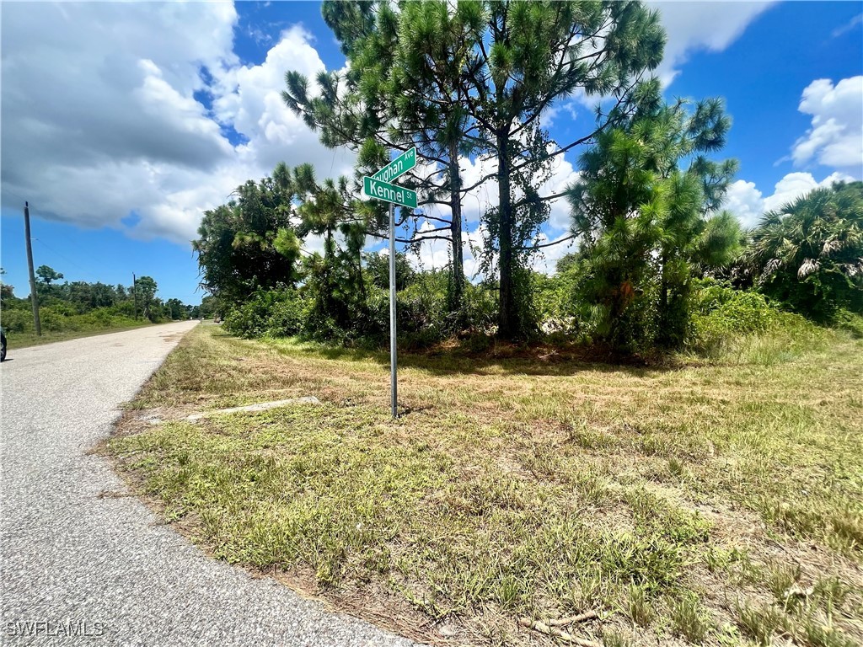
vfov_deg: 89.9
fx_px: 324
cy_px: 324
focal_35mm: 13
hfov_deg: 106.2
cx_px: 432
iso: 32
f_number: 1.8
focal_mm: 1.57
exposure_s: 1/1429
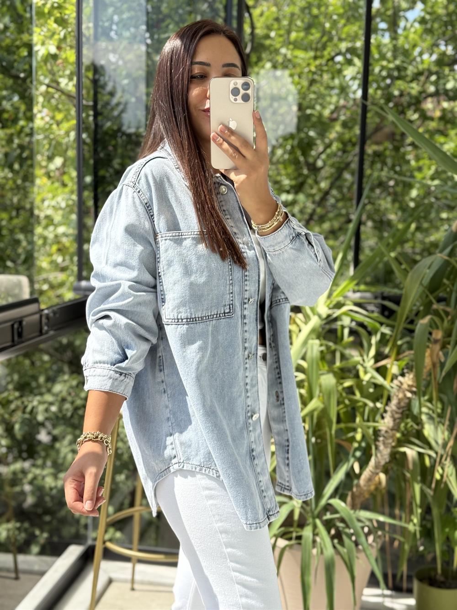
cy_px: 305
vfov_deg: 39.7
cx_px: 228
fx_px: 845
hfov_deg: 30.3
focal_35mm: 48
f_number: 1.78
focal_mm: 6.76
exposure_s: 1/740
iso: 64
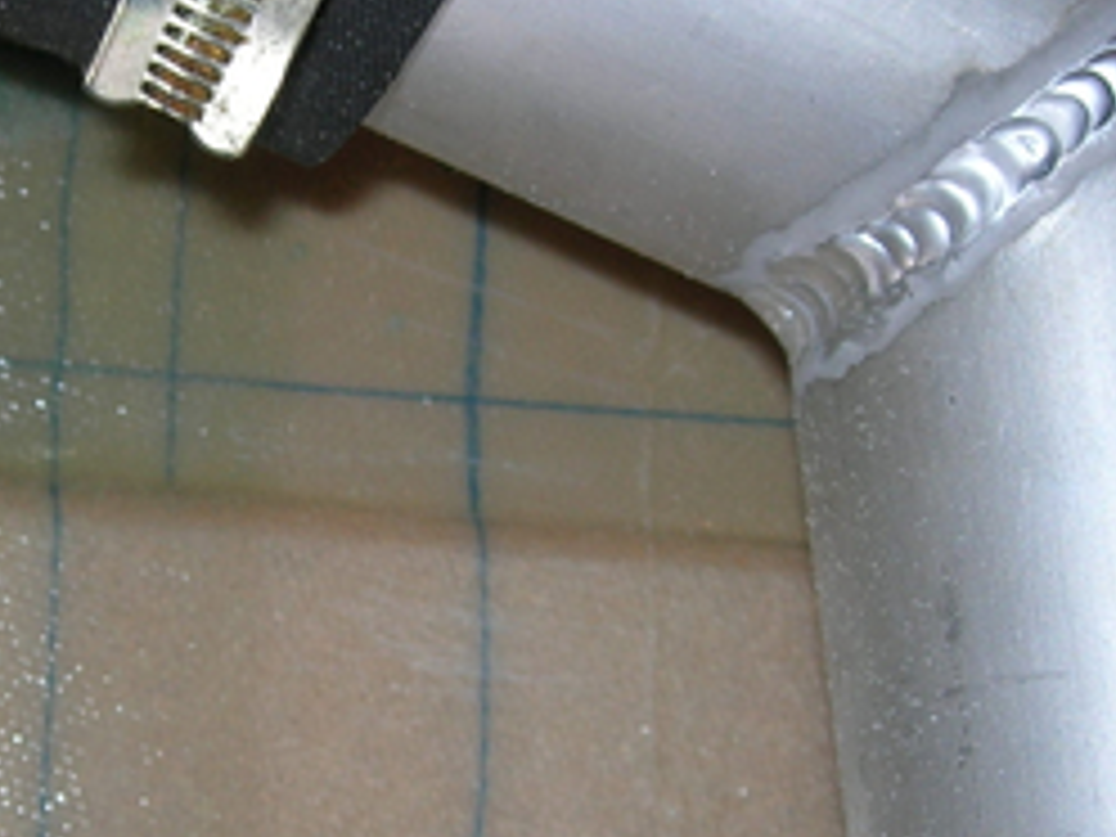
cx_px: 284
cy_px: 544
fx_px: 3159
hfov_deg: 19.9
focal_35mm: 98
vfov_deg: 15.1
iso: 64
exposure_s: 1/60.1
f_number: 2.8
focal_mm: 7.8
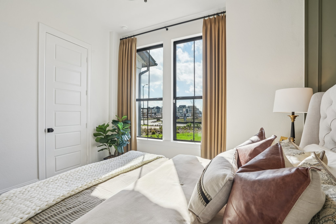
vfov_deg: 73.7
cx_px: 168
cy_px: 112
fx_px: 149
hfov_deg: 96.7
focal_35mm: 16
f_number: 8
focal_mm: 16
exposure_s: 1/750
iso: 400
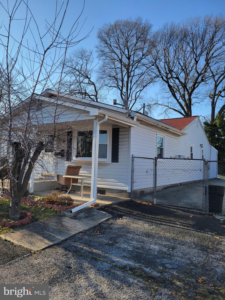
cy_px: 150
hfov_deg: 53.1
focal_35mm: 26
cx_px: 112
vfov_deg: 67.3
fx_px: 225
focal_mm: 5.4
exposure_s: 1/1090
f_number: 1.8
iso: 40
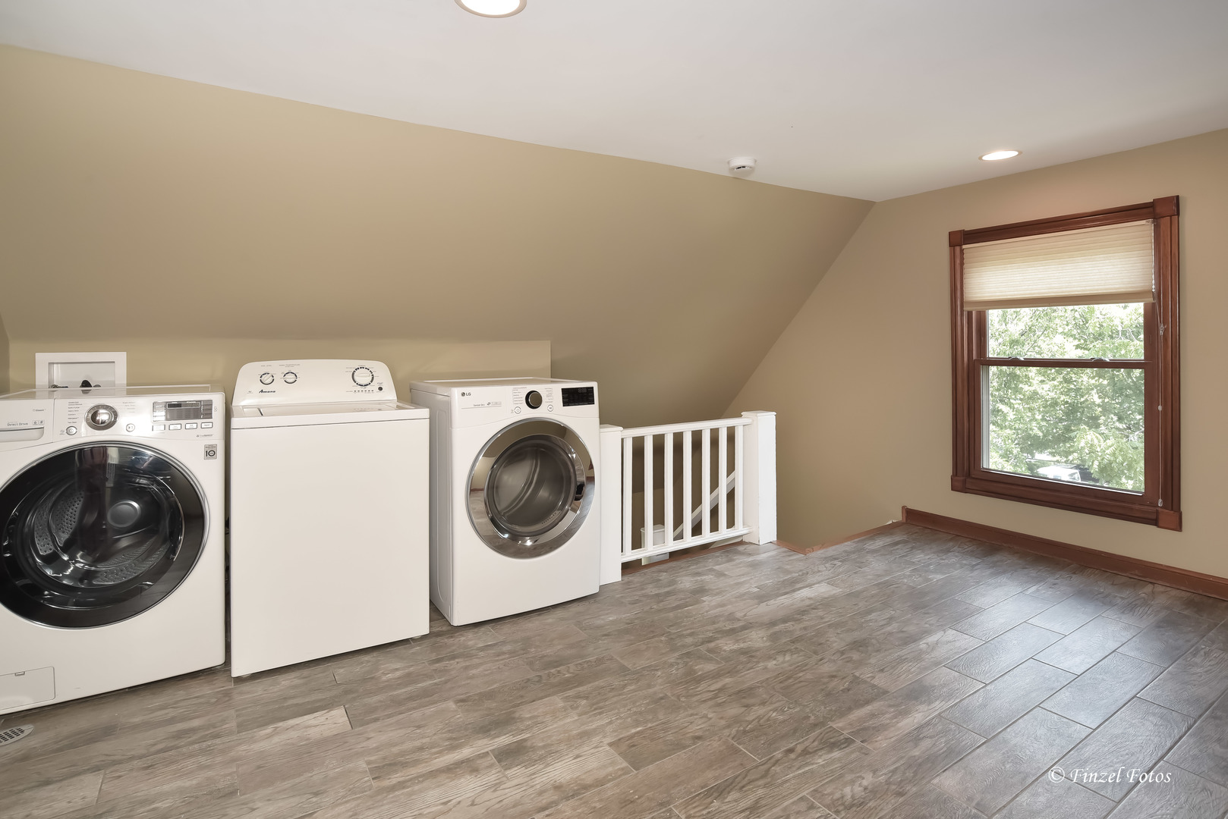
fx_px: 614
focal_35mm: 18
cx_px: 614
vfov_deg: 67.4
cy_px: 410
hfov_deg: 90.0
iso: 640
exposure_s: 1/50
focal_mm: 18
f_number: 8
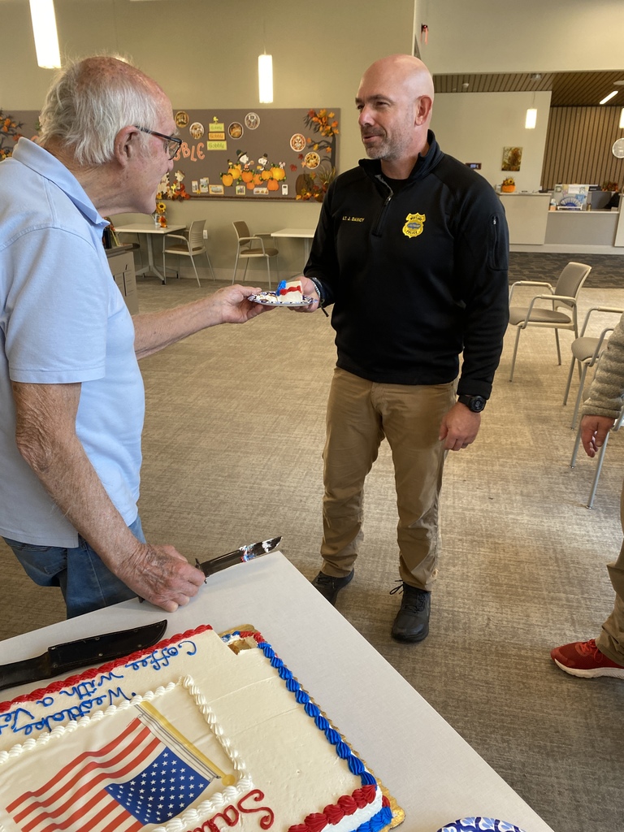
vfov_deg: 67.3
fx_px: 625
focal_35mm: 26
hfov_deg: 53.1
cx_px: 312
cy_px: 416
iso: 125
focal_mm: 4.25
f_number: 1.8
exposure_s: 1/120
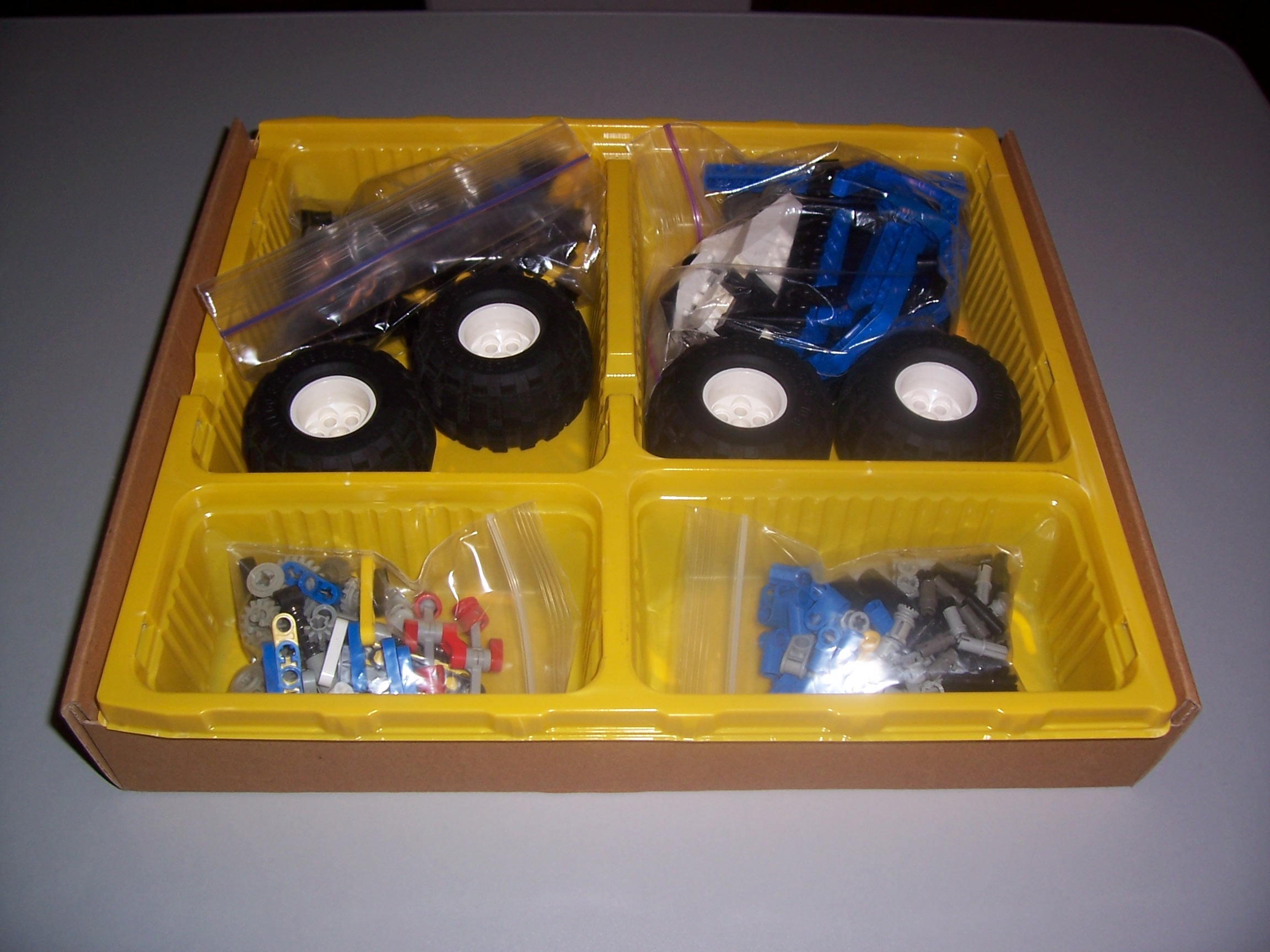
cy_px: 476
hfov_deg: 54.0
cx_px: 635
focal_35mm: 34
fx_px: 1247
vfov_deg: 41.8
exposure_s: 1/60
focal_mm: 5.6
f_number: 2.7
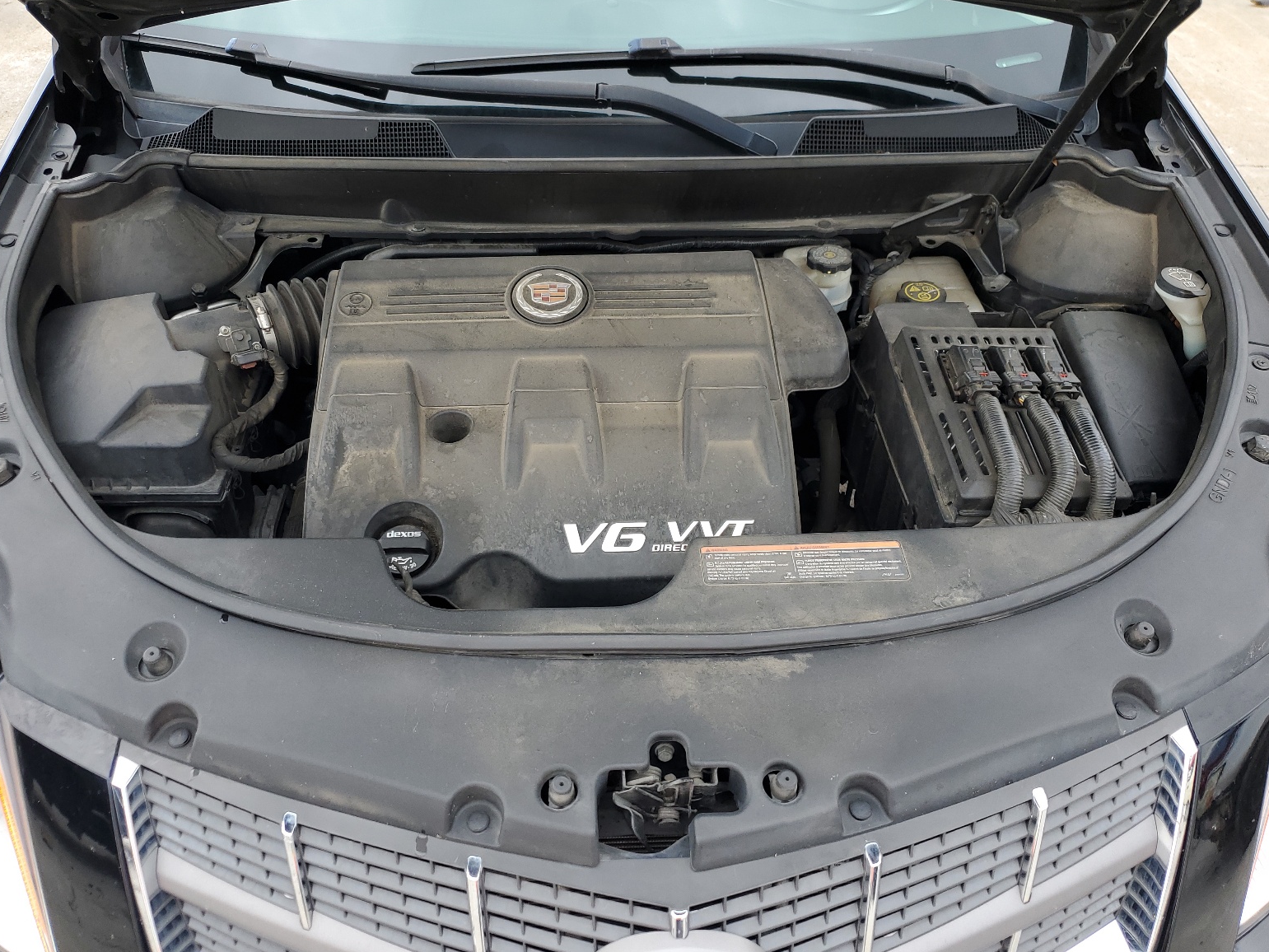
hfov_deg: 65.3
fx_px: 990
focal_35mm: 27
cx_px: 623
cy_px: 486
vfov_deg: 51.4
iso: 50
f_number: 1.5
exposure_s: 1/294
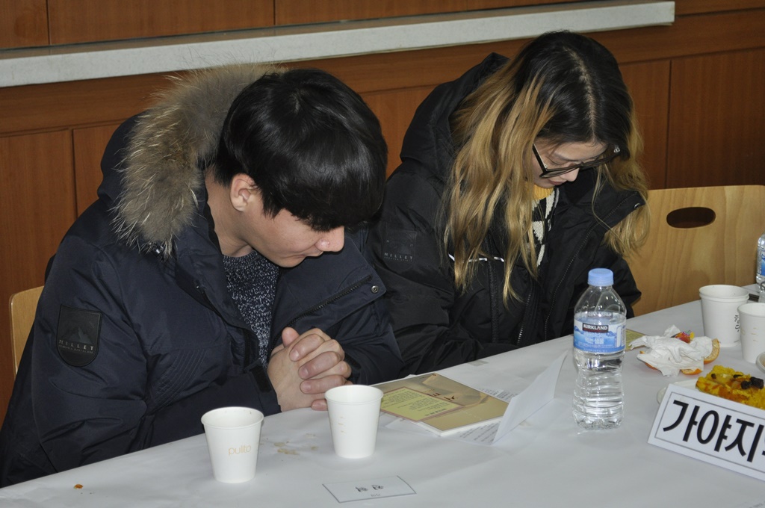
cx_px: 382
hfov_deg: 26.0
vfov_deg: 17.4
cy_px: 254
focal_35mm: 78
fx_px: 1655
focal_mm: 52
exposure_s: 1/60
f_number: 5.6
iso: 800
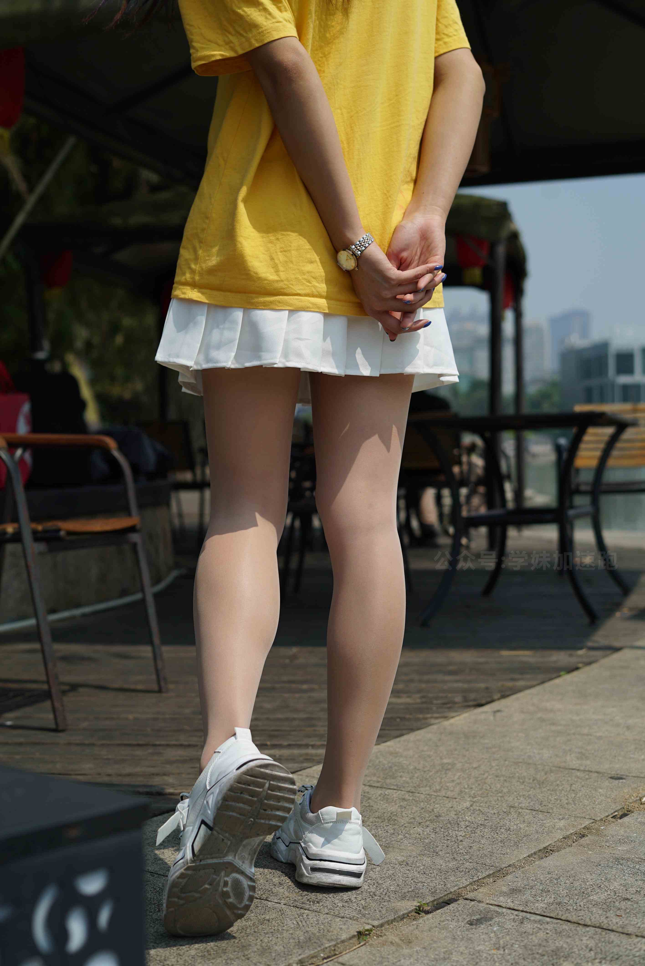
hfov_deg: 27.0
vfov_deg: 39.6
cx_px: 322
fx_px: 1342
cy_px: 483
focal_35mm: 50
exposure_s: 1/2000
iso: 100
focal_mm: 50
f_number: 4
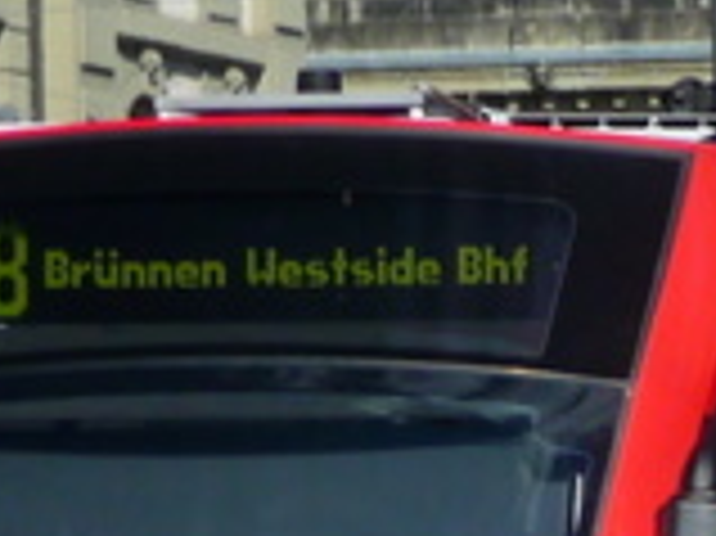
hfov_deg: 2.5
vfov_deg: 1.8
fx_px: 16679
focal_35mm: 807
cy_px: 455
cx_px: 811
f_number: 4.7
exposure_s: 1/800
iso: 100
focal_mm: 21.8
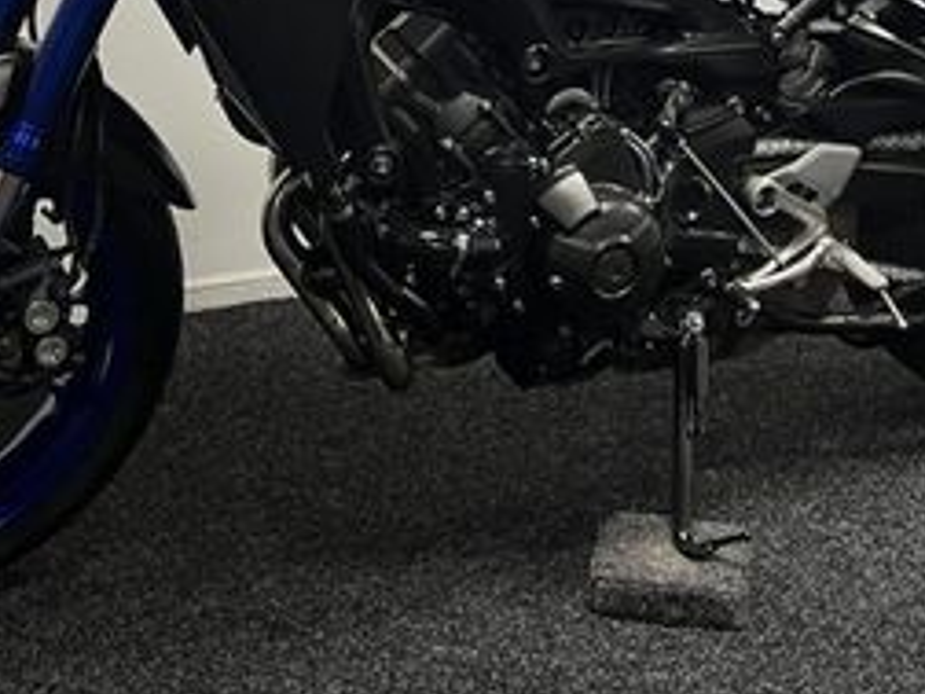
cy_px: -84
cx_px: 466
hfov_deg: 29.4
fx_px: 1764
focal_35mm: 66
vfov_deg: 21.1
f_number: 1.6
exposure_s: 1/50
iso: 100
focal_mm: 5.1
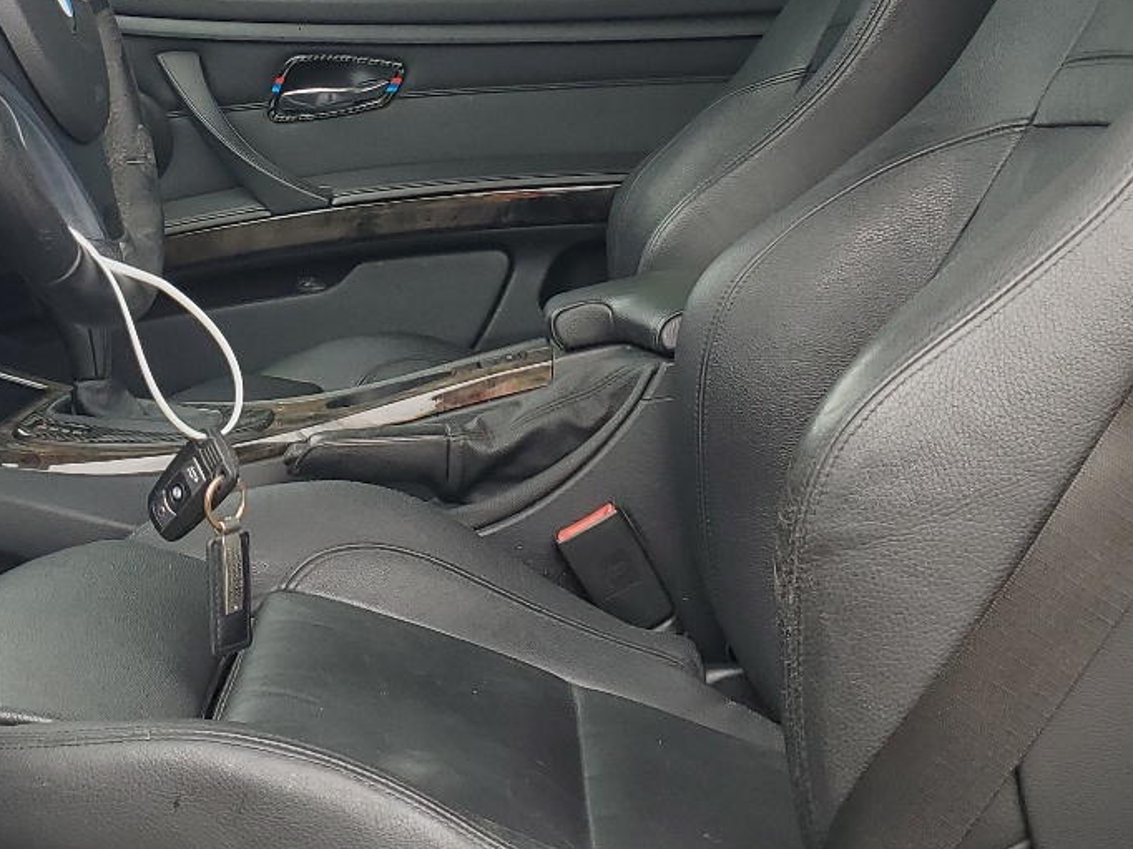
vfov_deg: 23.6
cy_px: 136
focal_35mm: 61
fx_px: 1996
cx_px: 337
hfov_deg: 31.3
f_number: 1.5
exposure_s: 1/417
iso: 50
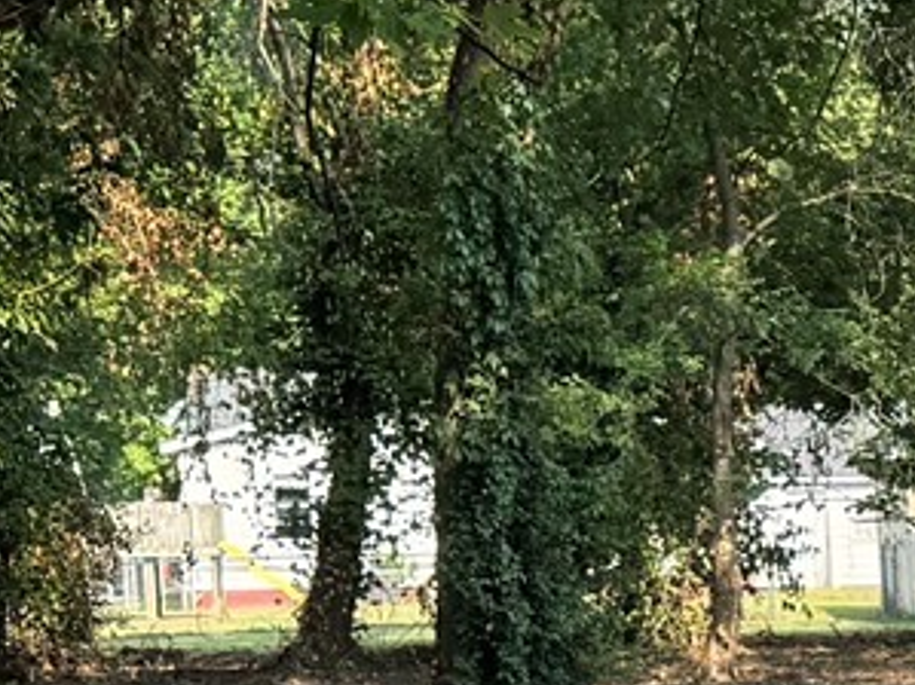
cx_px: 2246
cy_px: 908
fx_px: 4069
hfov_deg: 10.8
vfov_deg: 9.4
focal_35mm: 154
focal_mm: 6.76
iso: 80
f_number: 1.78
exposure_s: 1/1131
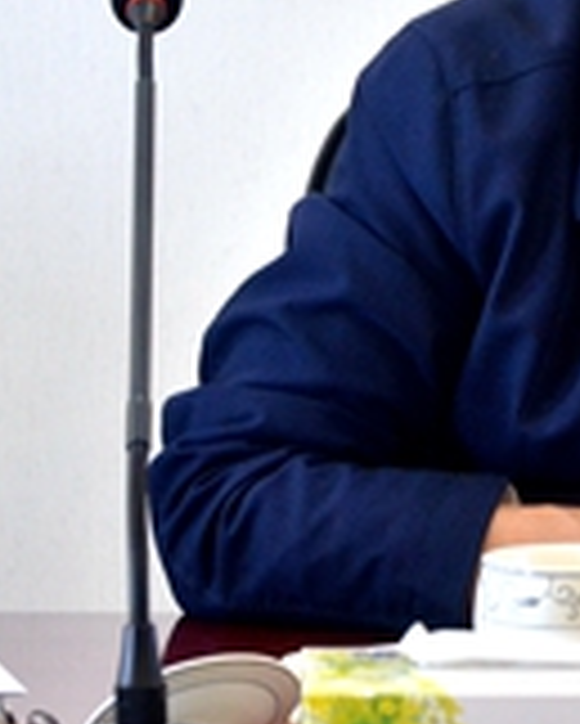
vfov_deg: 8.8
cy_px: 155
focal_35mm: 218
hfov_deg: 7.0
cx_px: 715
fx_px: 4673
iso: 1000
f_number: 5.6
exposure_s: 1/40
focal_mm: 50
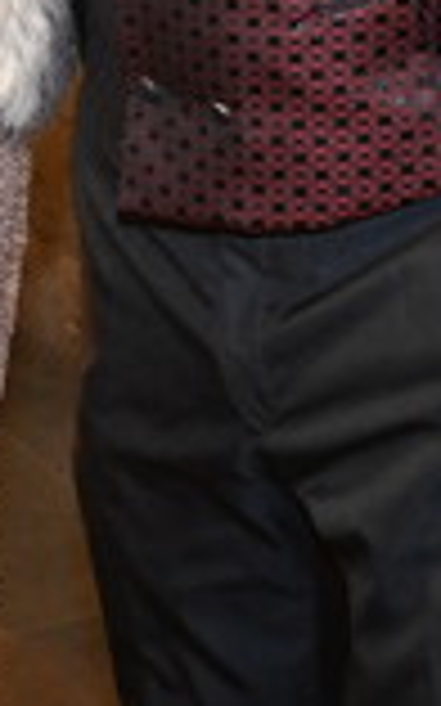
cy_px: -292
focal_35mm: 132
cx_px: 14
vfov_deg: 14.9
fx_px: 2545
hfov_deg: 9.8
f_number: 4.5
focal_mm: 29.5
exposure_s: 1/40
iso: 3200
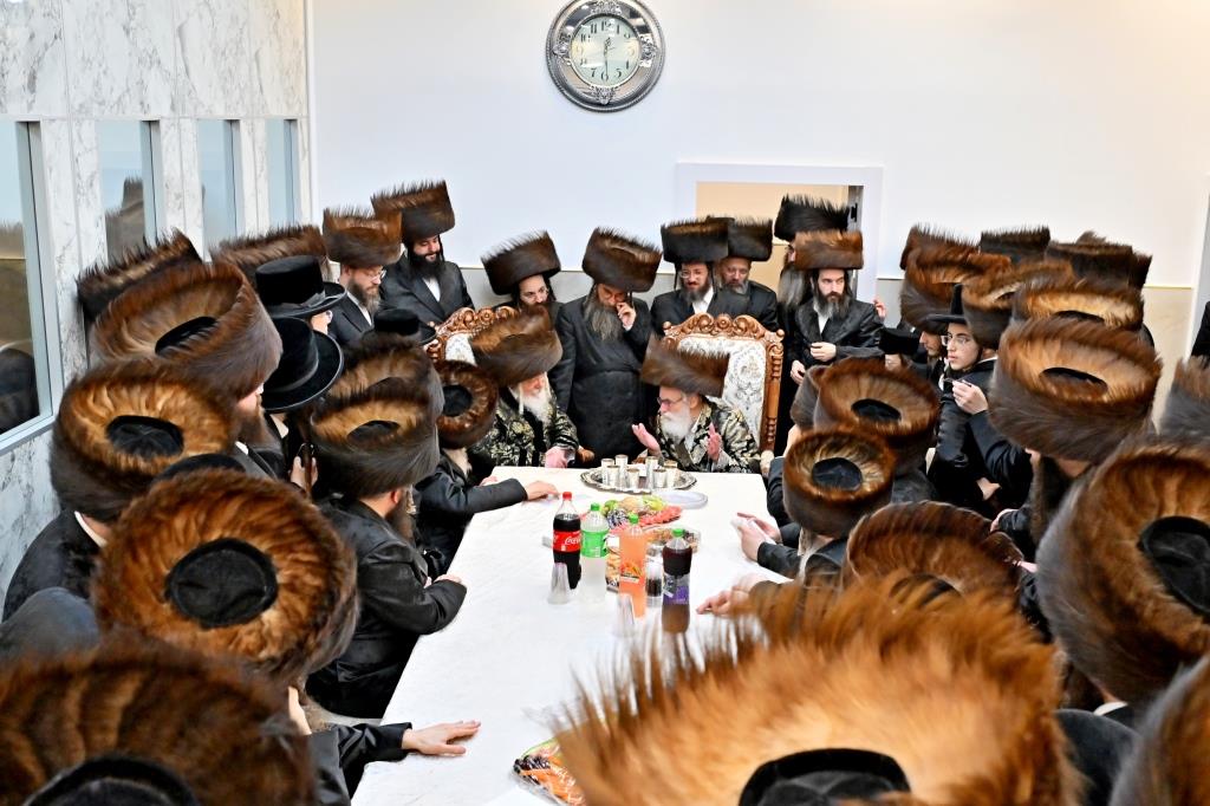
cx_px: 605
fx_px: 1210
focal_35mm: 36
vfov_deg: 36.8
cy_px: 403
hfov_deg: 53.1
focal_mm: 24
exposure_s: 1/500
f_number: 4
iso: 1600
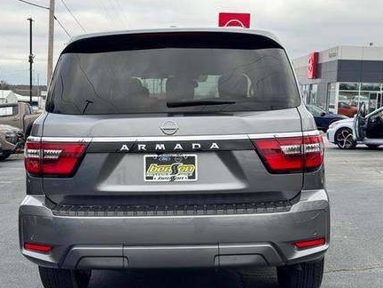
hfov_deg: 34.3
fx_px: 620
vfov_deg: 26.1
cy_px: 160
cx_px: 183
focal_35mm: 56
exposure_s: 1/604
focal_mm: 6.76
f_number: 1.78
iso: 64
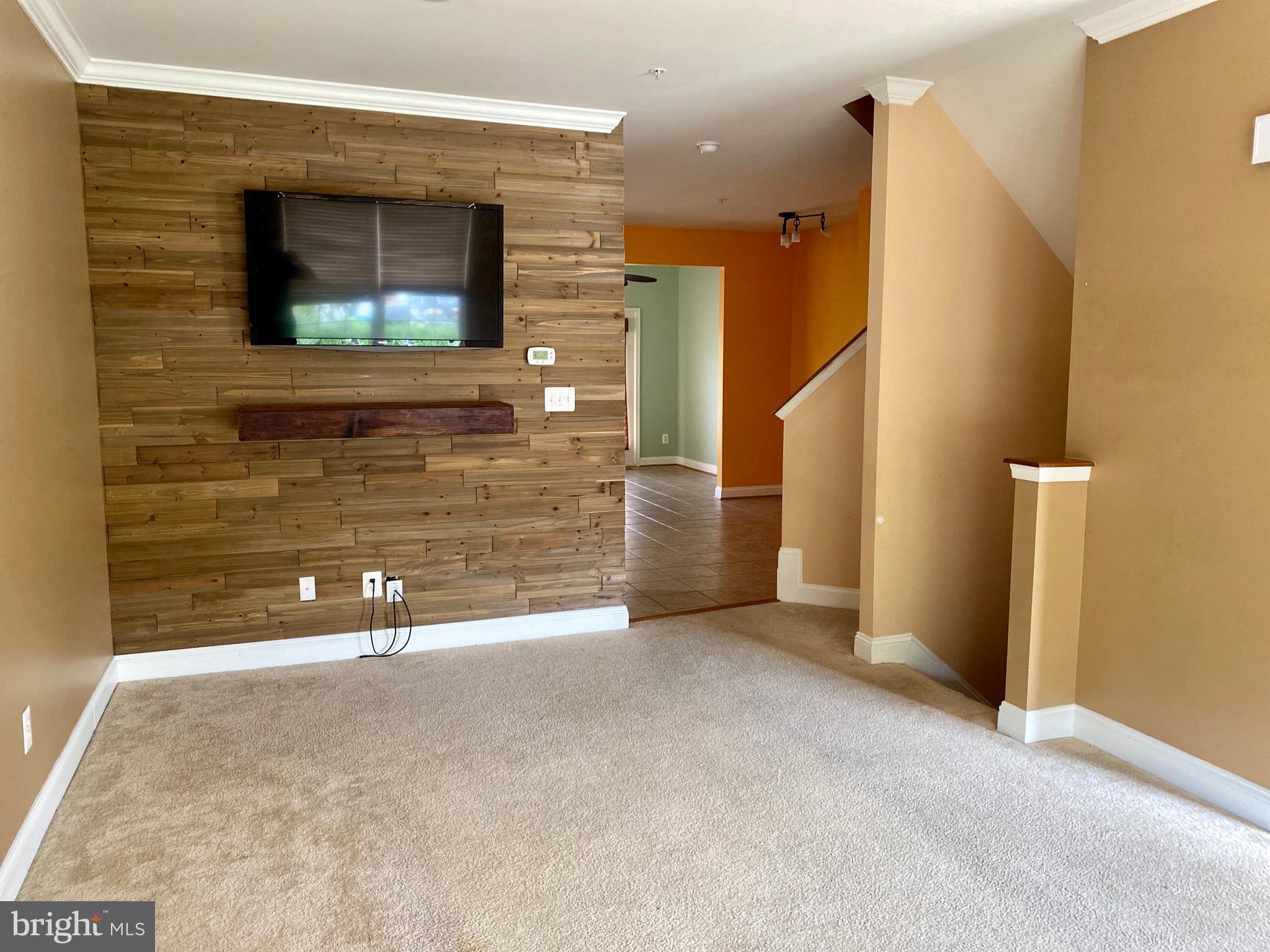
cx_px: 635
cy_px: 476
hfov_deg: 67.3
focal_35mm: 26
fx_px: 954
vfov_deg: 53.1
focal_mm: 4.25
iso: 250
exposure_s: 1/60
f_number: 1.8
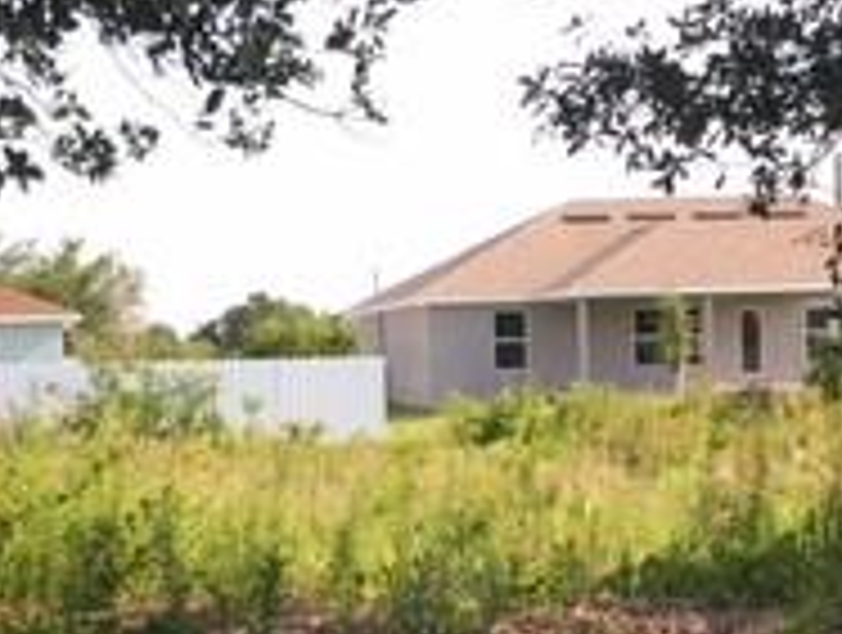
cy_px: 634
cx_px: 351
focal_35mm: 99
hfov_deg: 19.8
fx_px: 2413
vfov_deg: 14.7
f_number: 2.2
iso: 25
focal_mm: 4.15
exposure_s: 1/427
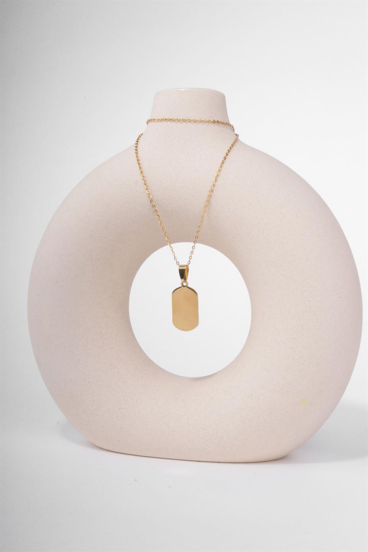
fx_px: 782
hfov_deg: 26.5
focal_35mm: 51
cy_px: 276
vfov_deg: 38.9
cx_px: 184
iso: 400
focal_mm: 34.2
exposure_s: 1/200
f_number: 22
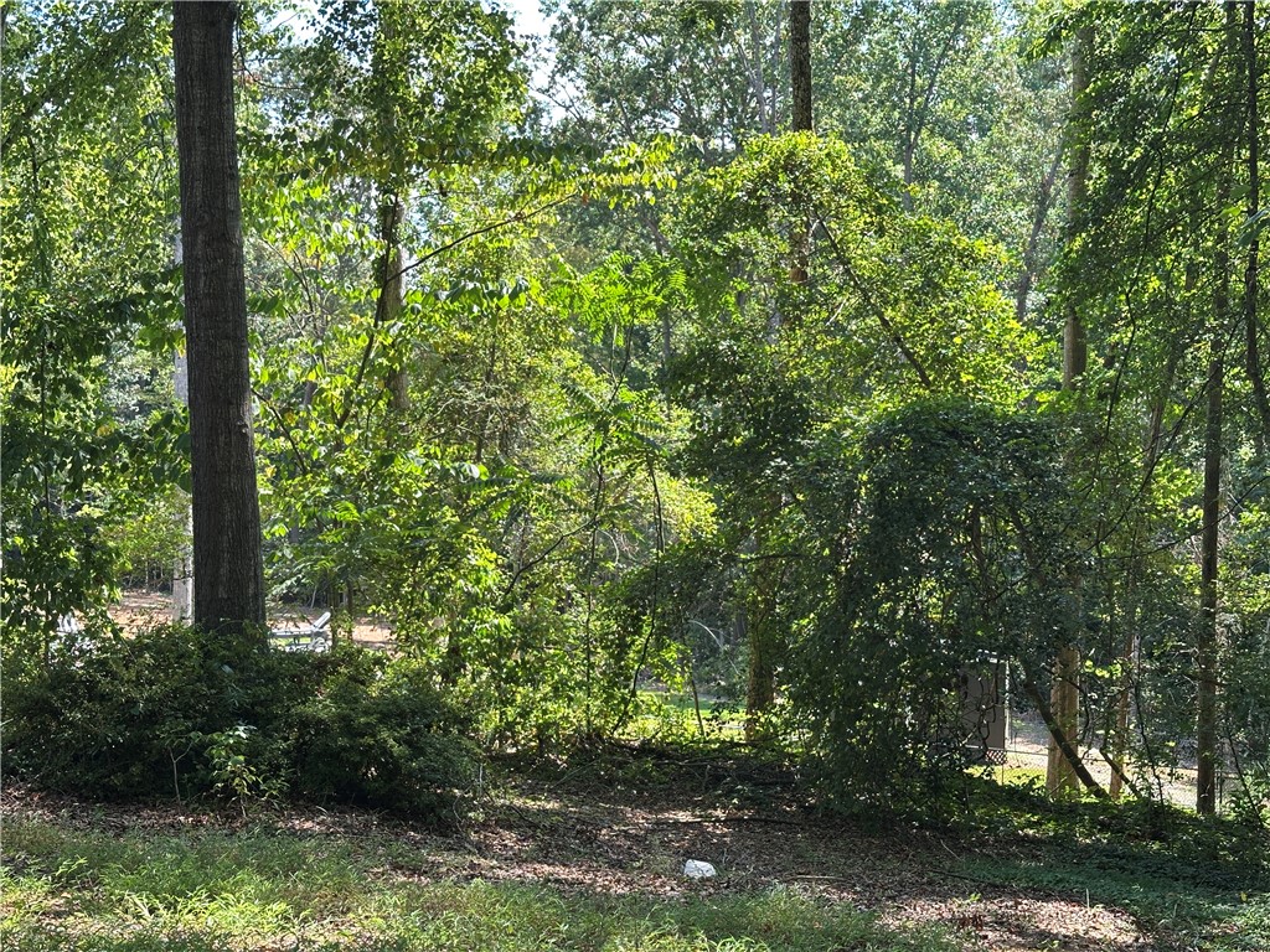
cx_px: 635
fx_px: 1761
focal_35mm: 48
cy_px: 476
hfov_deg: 39.7
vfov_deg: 30.3
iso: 64
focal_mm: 6.86
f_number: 1.78
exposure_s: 1/317
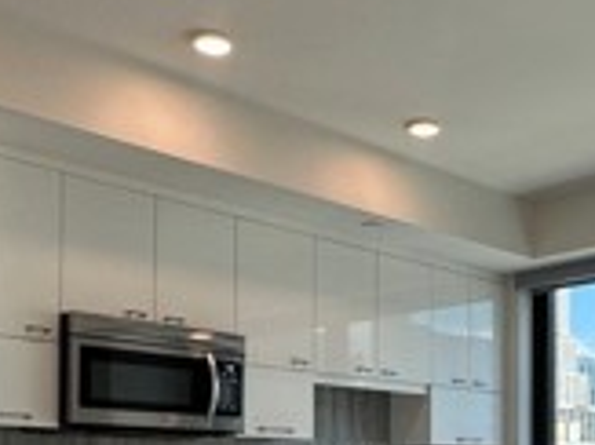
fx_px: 945
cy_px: 467
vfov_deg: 25.0
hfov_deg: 34.7
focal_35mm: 55
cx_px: 391
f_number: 2.2
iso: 40
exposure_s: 1/331
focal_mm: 2.22
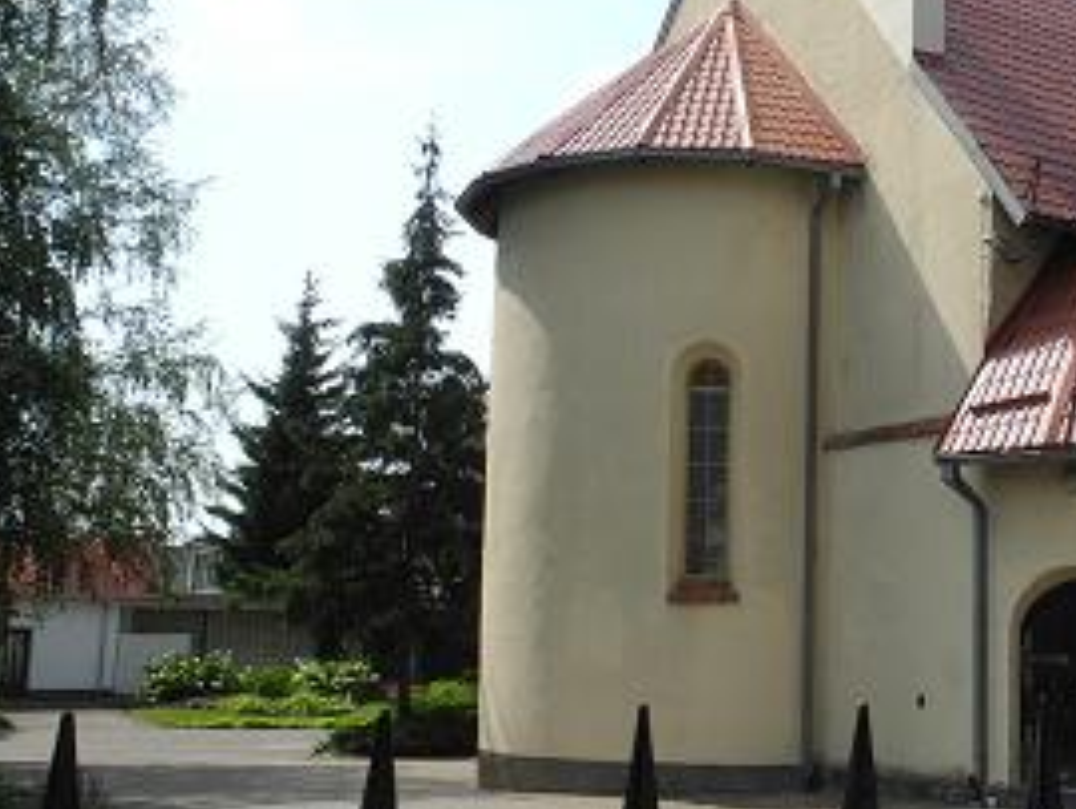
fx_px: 1649
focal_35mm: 53
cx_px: 1004
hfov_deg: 33.8
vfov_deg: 27.5
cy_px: 327
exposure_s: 1/1000
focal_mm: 6
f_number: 3.5
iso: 100
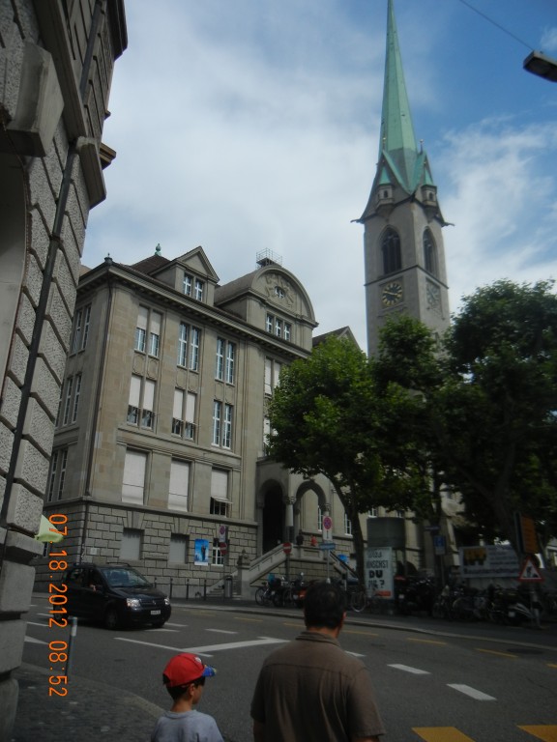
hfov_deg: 46.8
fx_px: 644
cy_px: 371
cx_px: 278
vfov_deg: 60.0
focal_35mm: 30
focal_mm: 5.4
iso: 160
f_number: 7
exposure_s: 1/612
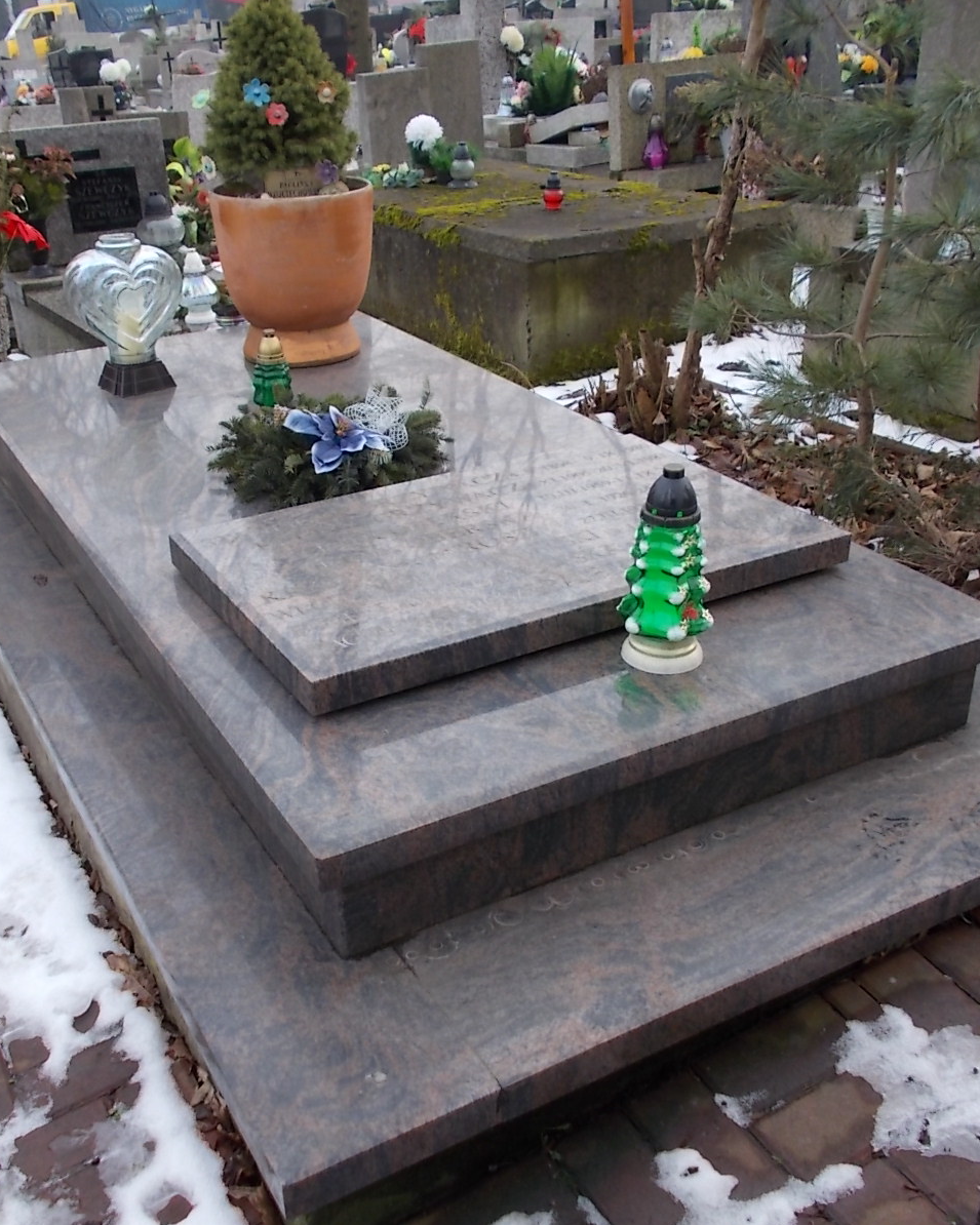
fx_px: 1233
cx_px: 430
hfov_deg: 43.3
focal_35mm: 34
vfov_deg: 52.8
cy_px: 615
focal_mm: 4.6
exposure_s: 1/160
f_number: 3.2
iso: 80
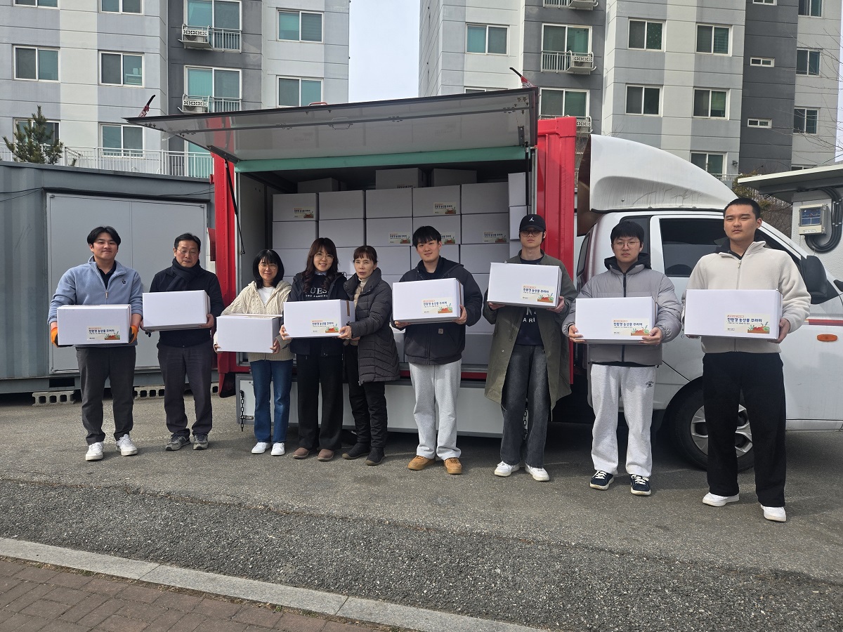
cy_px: 316
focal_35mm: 23
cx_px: 422
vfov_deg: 58.9
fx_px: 560
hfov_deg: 73.9
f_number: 1.8
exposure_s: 1/2752
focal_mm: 5.4
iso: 80
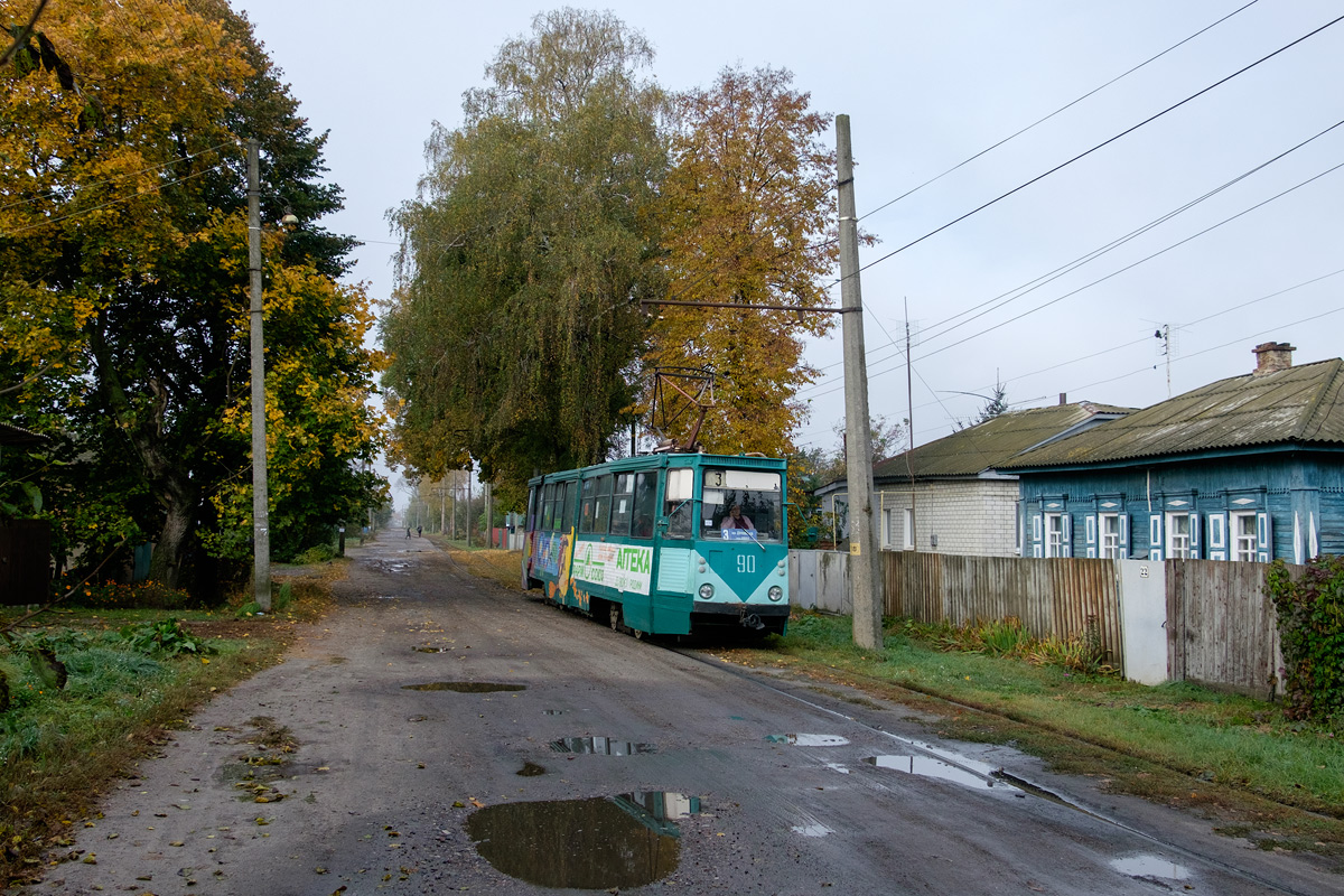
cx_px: 672
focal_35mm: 30
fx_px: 1120
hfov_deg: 61.9
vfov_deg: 43.6
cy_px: 448
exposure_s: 1/640
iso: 800
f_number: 7.1
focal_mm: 20.1
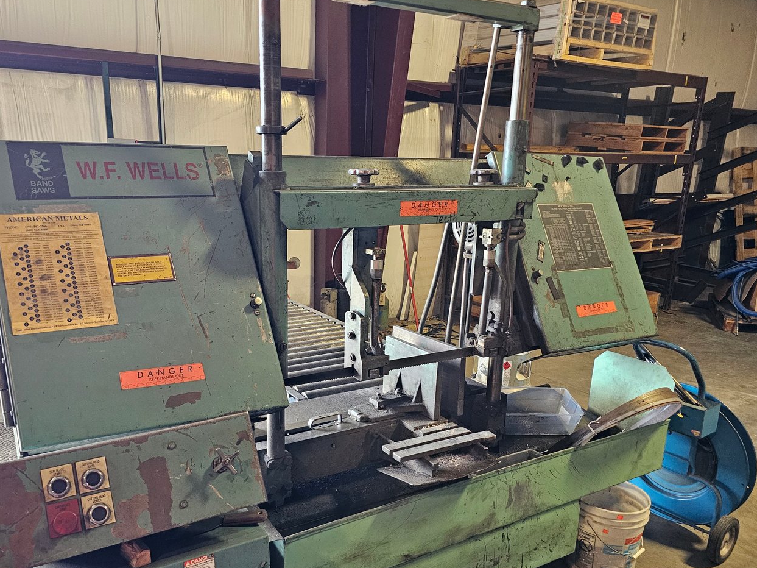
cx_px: 333
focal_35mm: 28
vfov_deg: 49.5
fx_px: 612
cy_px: 337
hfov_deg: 63.2
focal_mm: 6.3
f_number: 1.7
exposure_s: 1/120
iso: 800
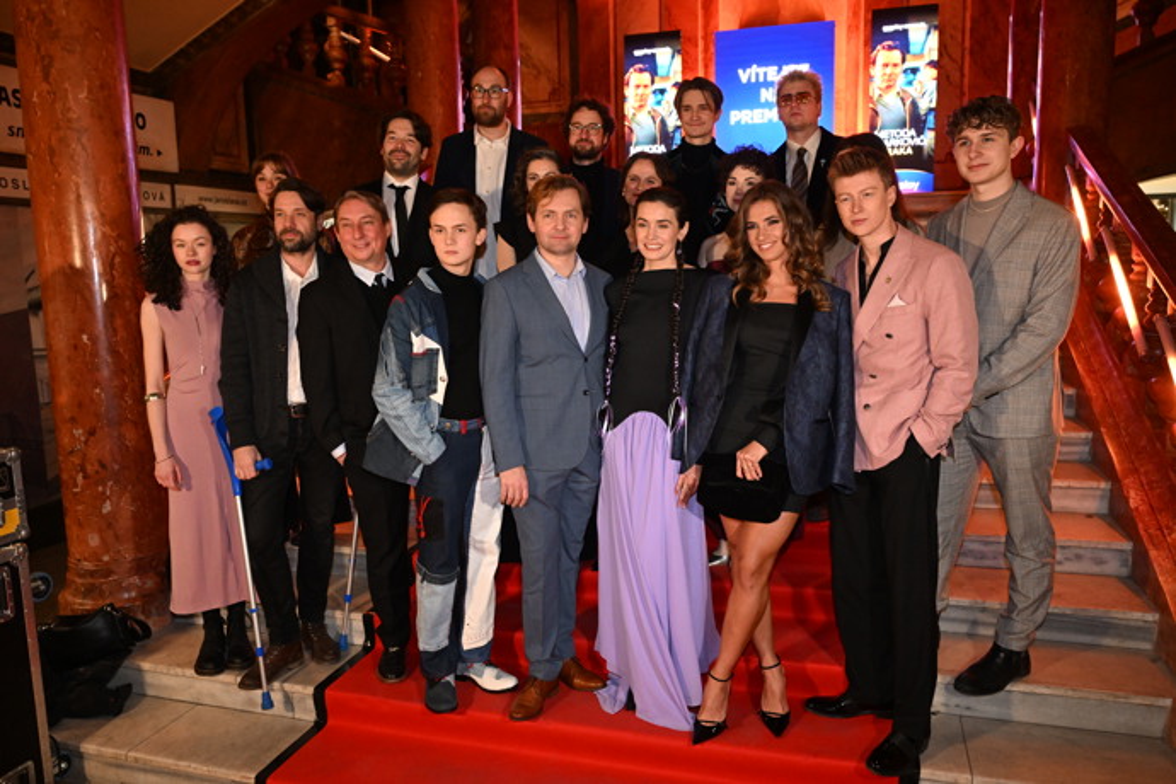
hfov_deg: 65.5
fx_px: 915
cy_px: 392
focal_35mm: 28
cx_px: 588
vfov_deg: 46.4
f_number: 5
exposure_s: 1/50
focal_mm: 28
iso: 4000
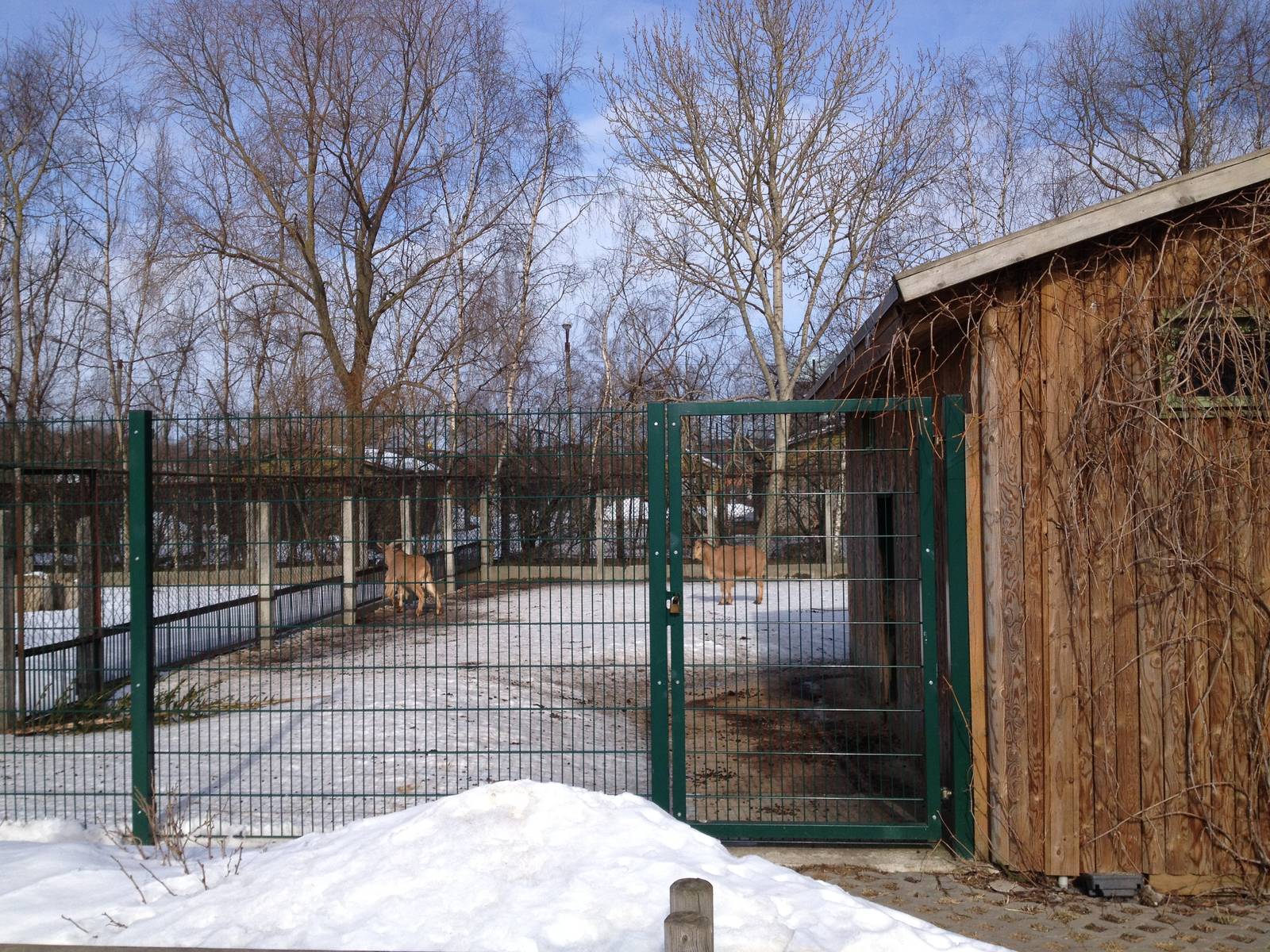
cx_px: 635
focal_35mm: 35
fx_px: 1284
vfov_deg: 40.7
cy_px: 476
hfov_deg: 52.6
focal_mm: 4.28
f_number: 2.4
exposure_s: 1/1783
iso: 50
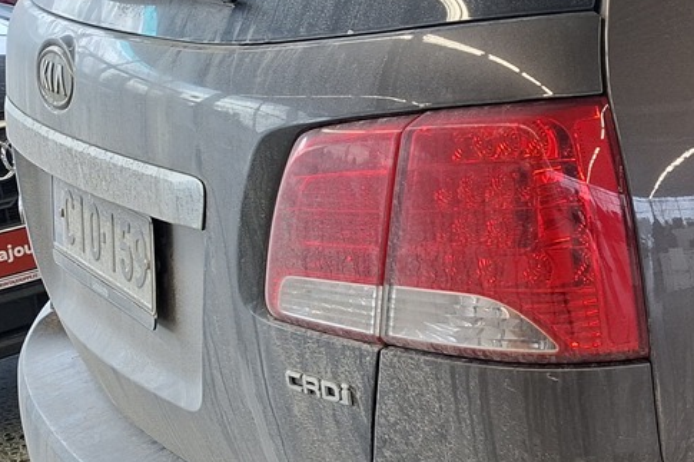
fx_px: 1368
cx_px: 936
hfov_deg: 24.3
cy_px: 287
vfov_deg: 19.1
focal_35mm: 71
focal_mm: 5.54
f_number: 1.8
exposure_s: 1/100
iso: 100
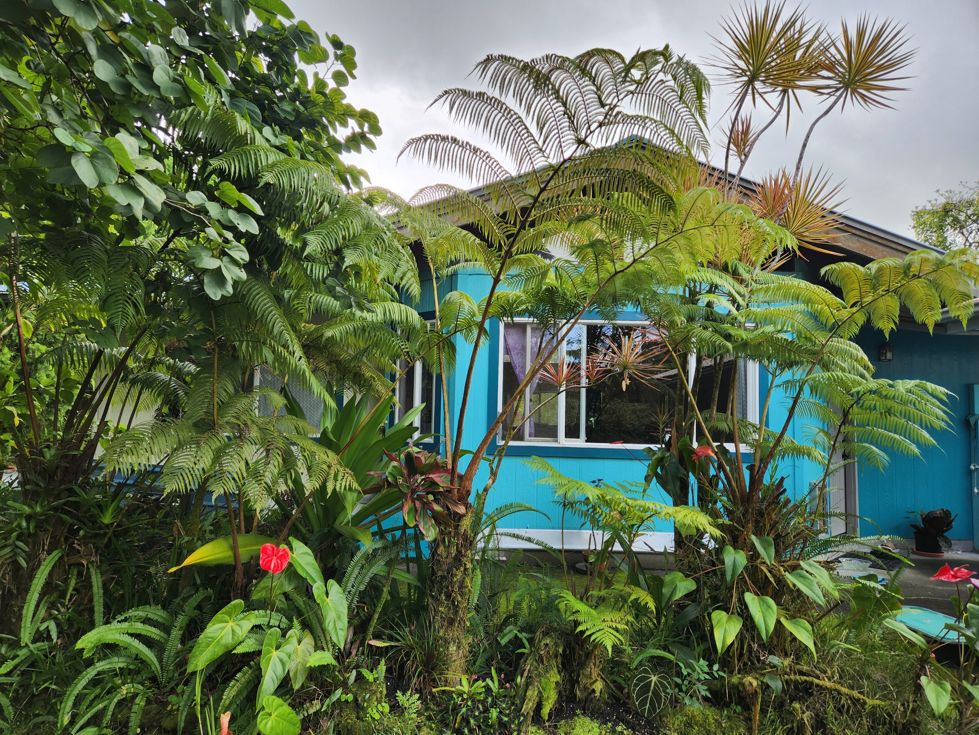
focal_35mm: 23
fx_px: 650
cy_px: 368
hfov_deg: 73.9
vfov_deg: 58.9
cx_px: 490
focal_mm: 5.4
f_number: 1.8
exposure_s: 1/242
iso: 20
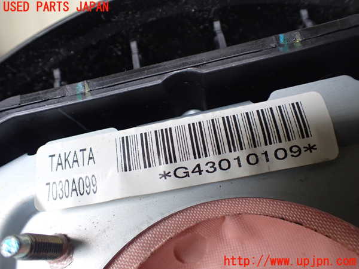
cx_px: 180
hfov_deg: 60.0
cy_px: 134
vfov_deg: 46.8
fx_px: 311
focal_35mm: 30
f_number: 2.3
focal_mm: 5.4
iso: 320
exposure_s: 1/125
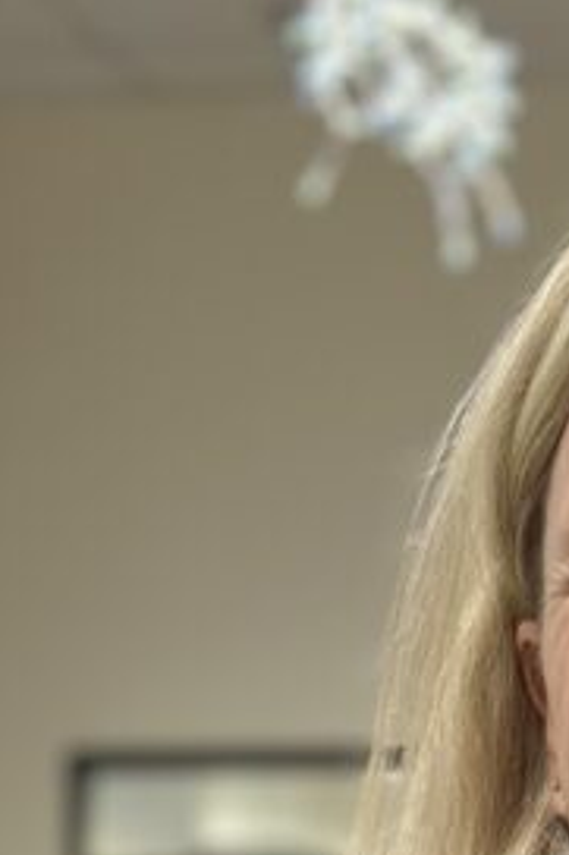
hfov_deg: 7.0
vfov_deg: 10.0
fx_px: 4605
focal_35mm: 194
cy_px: 1556
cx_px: 685
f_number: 1.78
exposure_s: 1/60
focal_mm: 6.86
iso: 250
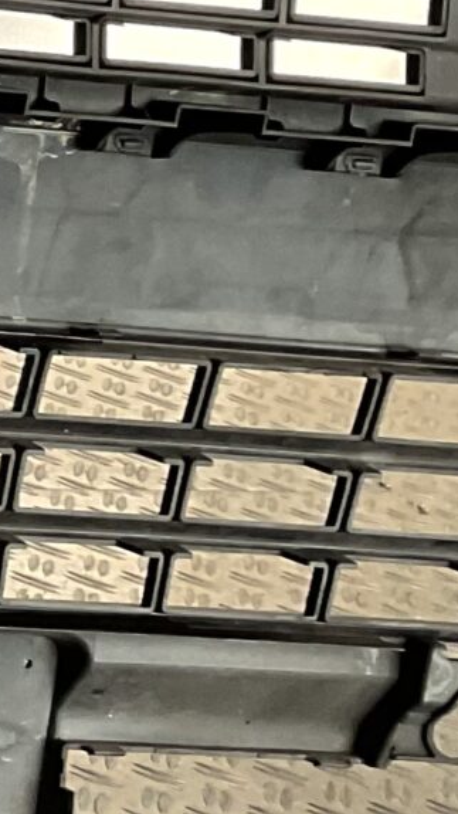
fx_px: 3043
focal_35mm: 141
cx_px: -1280
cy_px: 545
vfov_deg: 15.2
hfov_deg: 6.9
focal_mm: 3
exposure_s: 1/50
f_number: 1.8
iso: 64
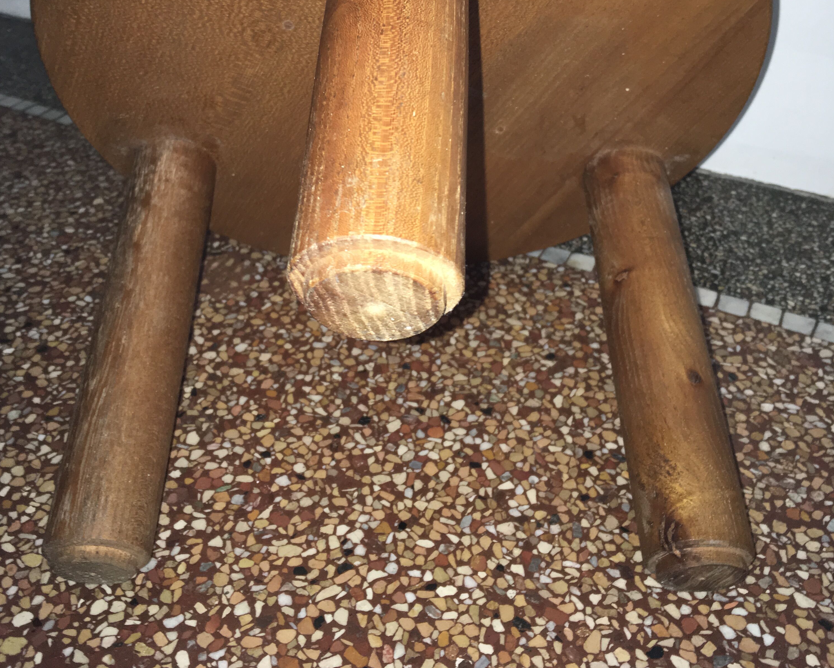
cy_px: 121
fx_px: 938
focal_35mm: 38
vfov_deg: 37.6
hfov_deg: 47.9
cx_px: 417
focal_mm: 4.15
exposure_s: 1/25
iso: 50
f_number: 2.2
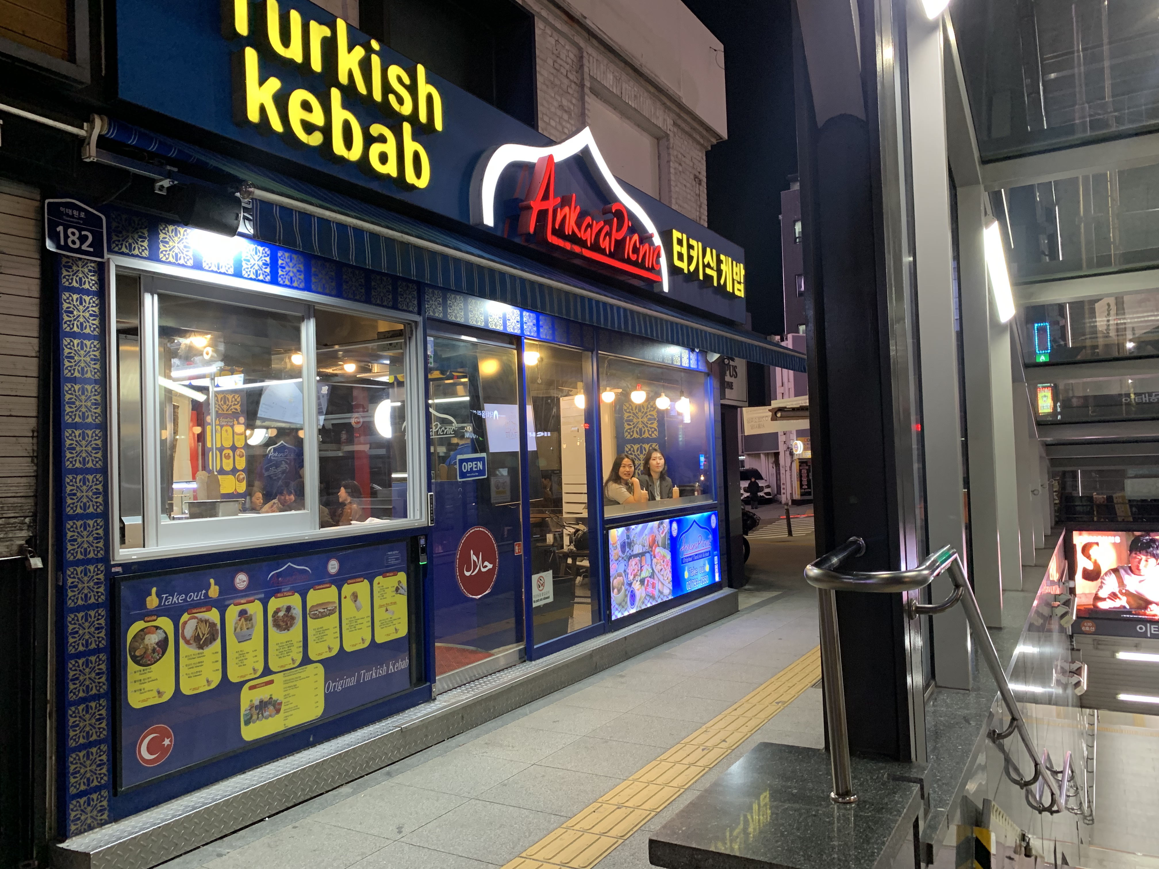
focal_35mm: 26
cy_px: 434
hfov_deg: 67.3
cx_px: 580
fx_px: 871
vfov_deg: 53.1
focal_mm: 4.25
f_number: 1.8
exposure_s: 1/60
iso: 200
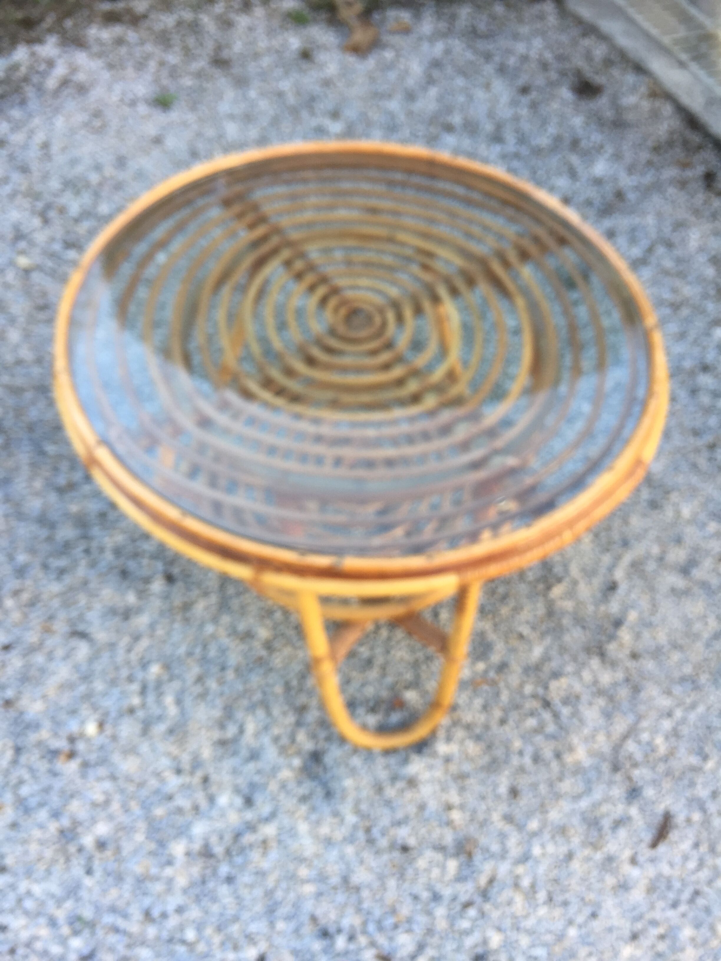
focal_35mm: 29
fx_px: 805
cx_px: 360
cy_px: 480
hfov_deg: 48.2
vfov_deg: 61.7
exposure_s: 1/100
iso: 32
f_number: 2.2
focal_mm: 4.15
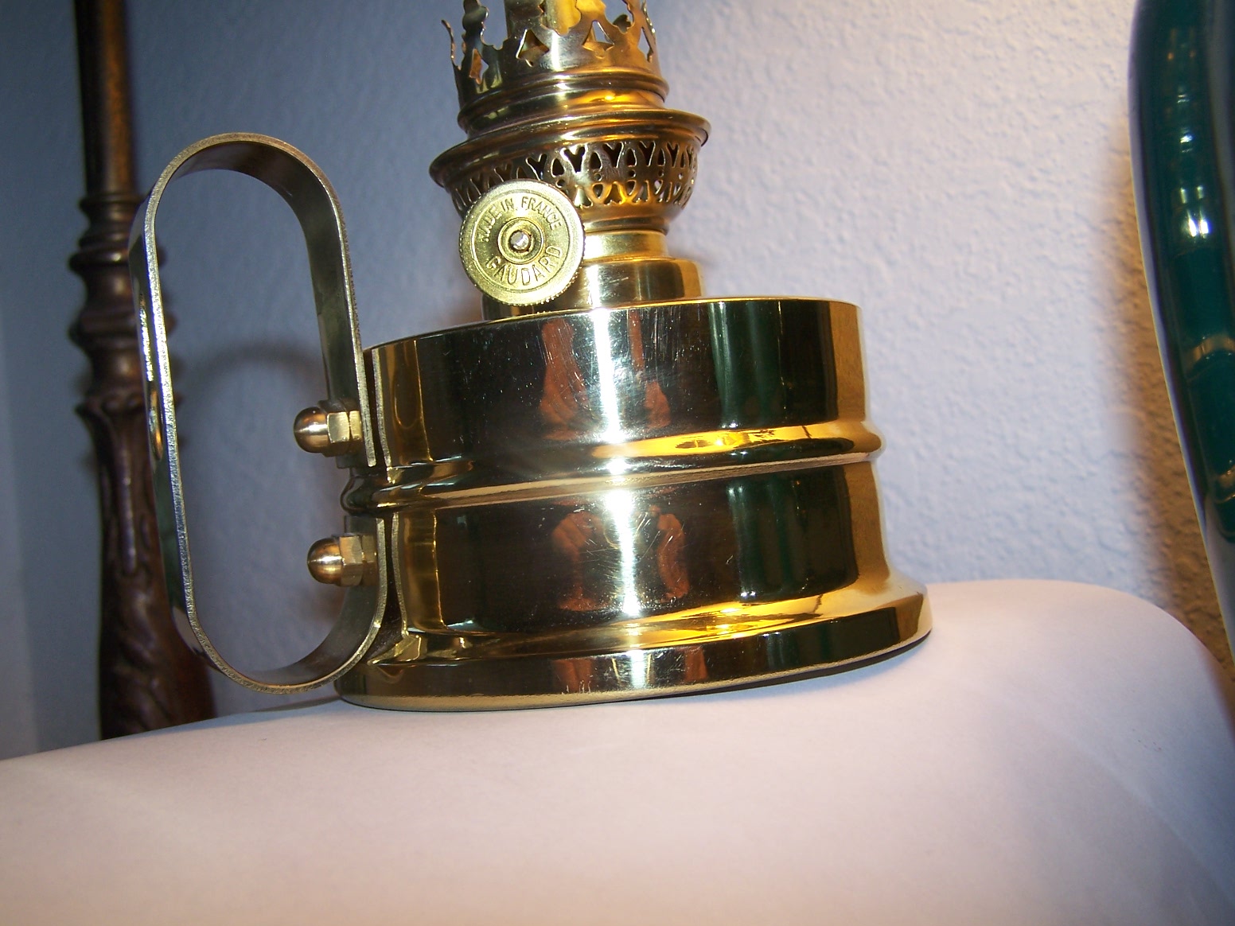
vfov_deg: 37.7
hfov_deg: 49.0
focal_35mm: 38
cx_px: 618
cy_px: 463
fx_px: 1356
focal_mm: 6.3
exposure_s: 1/60
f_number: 2.8
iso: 80
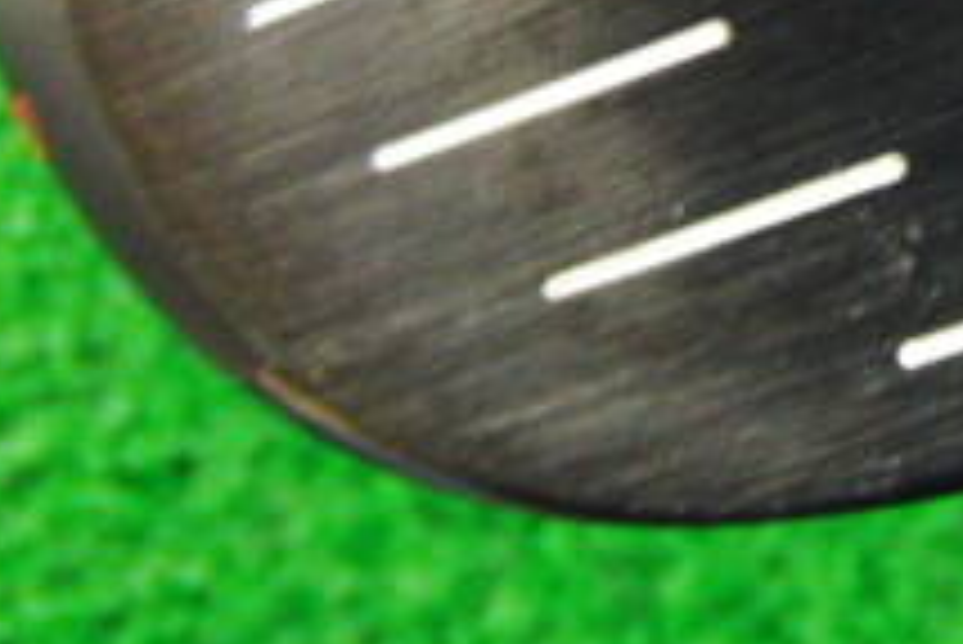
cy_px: -279
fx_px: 3078
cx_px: 1368
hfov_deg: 16.5
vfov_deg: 11.5
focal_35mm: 115
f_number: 3.6
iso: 400
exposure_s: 1/13
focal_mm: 6.42
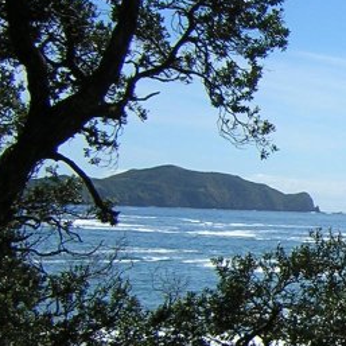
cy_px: 197
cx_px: 525
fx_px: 1120
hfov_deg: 16.0
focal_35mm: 99
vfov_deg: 17.6
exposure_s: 1/552
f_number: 5.2
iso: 100
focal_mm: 4.7
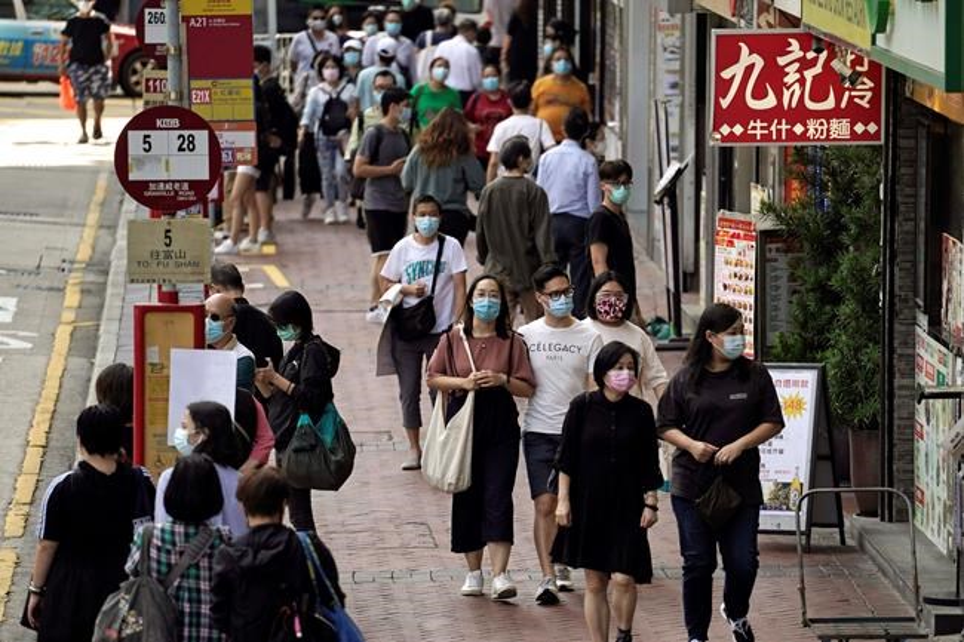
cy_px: 321
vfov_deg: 4.6
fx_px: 8031
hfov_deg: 6.9
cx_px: 482
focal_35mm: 300
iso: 500
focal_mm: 300
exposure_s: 1/1000
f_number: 5.6
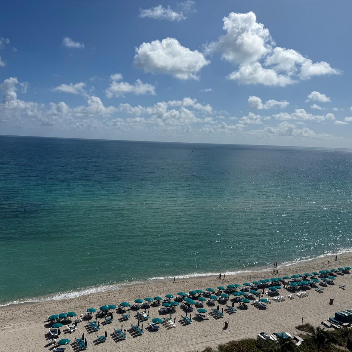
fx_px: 334
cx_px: 146
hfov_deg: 55.3
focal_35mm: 29
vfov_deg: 55.6
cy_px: 179
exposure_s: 1/14286
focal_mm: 6.76
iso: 64
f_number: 1.78
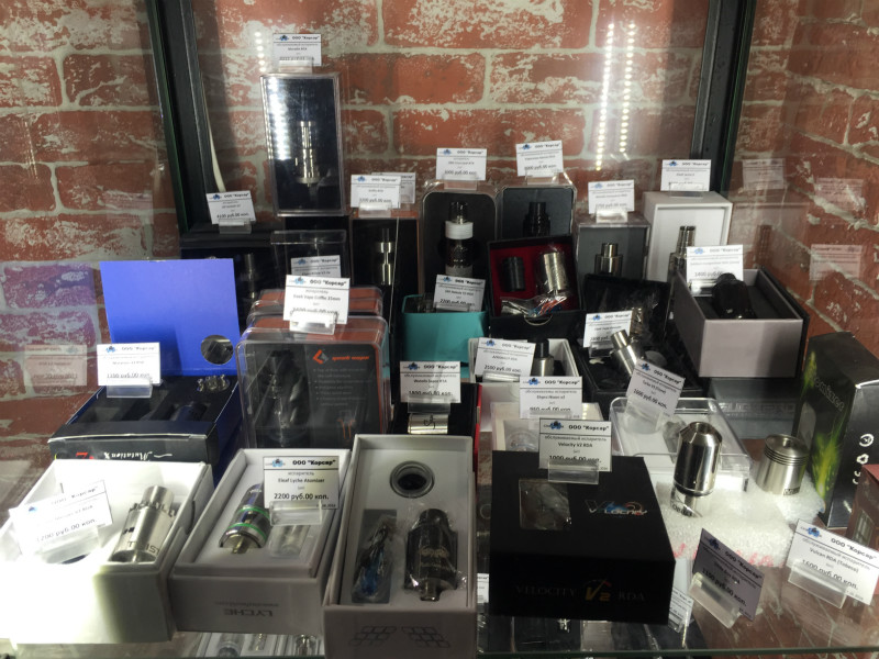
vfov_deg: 48.2
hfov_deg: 61.7
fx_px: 736
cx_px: 440
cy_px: 330
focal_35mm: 29
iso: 32
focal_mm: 4.15
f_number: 2.2
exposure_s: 1/50
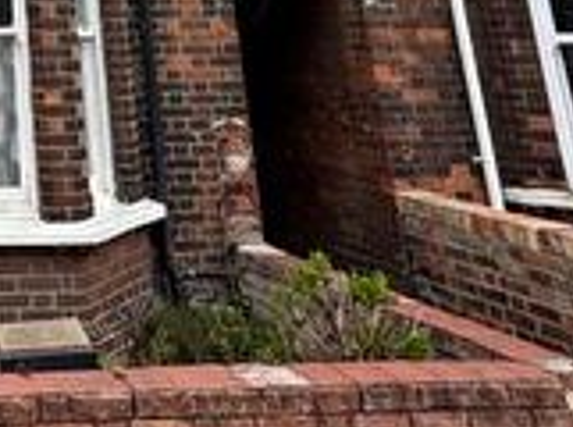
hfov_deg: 26.6
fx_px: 1007
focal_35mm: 61
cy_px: -283
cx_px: -182
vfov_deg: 19.5
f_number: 2.2
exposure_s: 1/229
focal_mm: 2.22
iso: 40
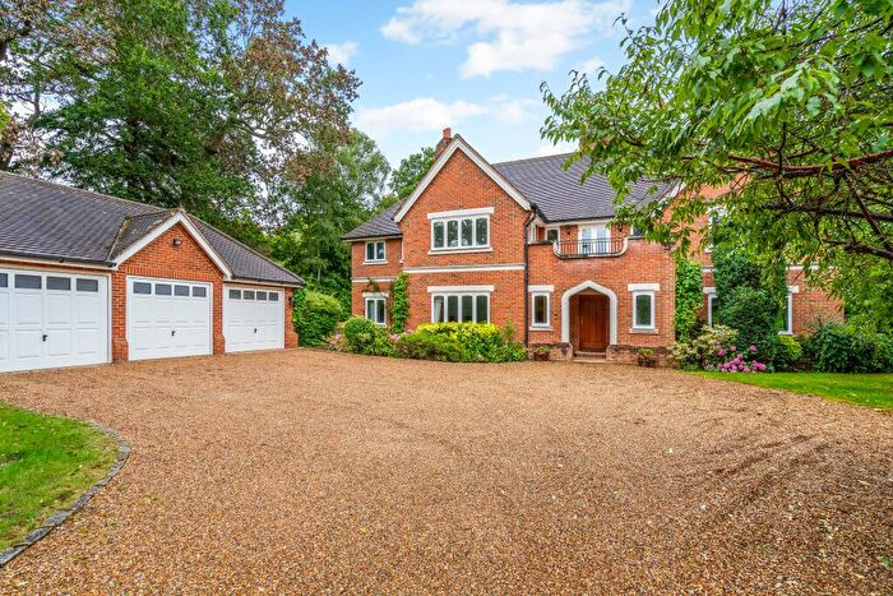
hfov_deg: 96.7
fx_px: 397
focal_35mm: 16
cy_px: 298
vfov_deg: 73.8
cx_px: 446
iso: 100
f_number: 8
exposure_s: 1/100
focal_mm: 16
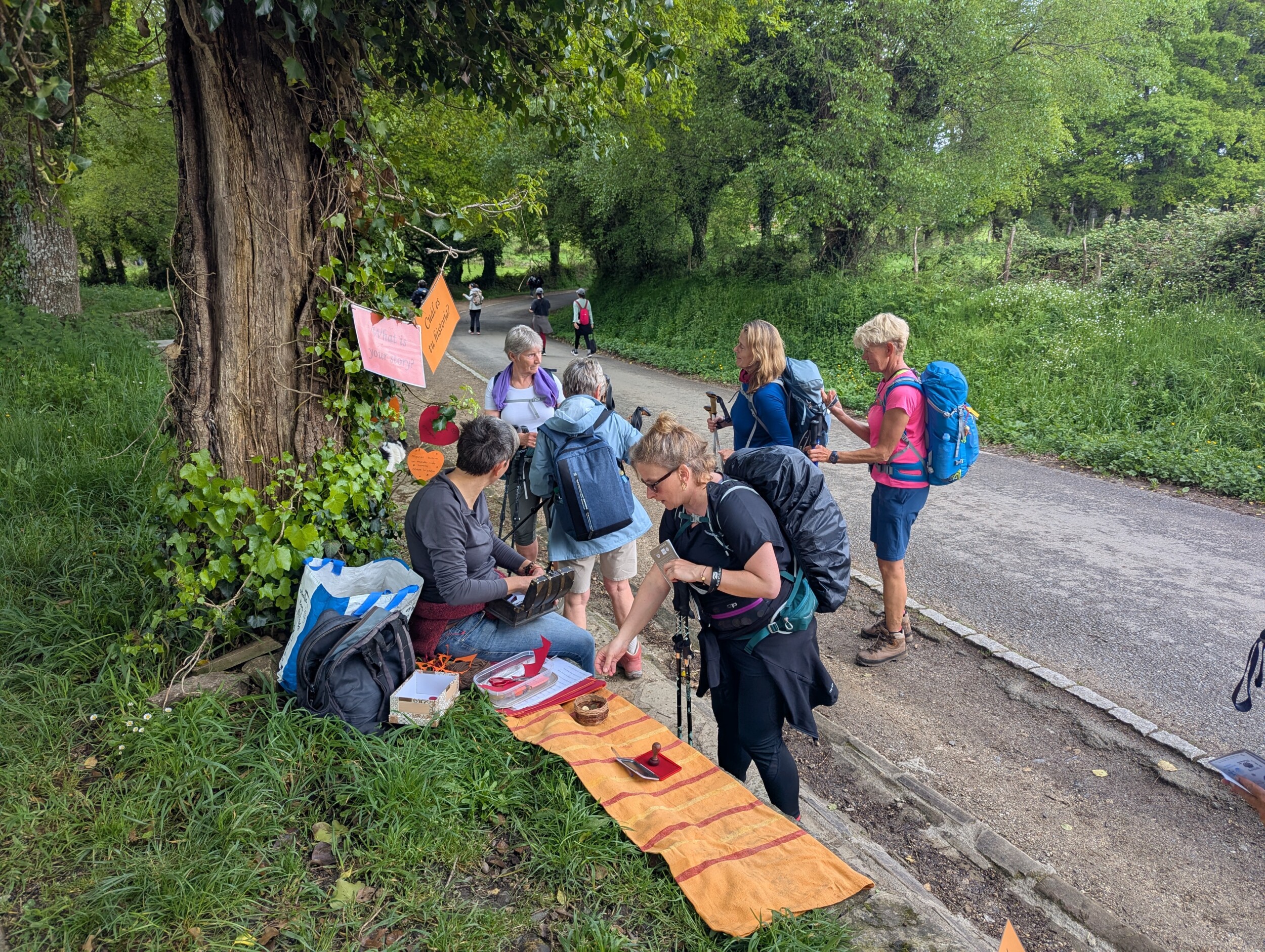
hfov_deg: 71.5
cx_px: 632
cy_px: 476
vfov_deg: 56.9
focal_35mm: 24
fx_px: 878
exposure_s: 1/357
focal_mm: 6.81
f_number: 1.85
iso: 43
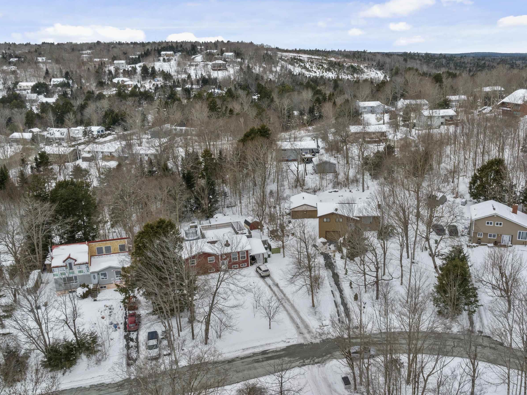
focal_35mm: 31
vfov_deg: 45.4
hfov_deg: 57.7
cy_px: 211
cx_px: 329
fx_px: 472
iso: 400
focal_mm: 12.29
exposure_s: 1/25
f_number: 9
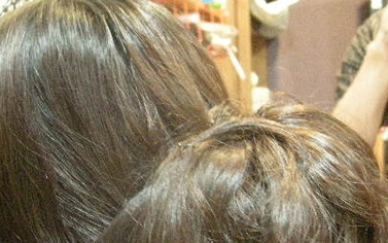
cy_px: 198
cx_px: 152
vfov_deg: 21.7
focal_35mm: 59
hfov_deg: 34.4
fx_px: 624
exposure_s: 1/8
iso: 757
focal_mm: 5.7
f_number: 2.8
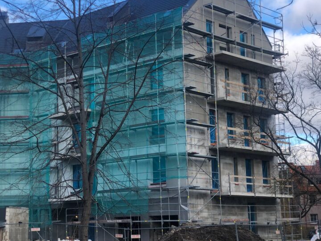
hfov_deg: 26.2
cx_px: 114
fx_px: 686
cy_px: 132
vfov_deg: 19.9
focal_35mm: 74
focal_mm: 6
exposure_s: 1/410
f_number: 2.4
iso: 16
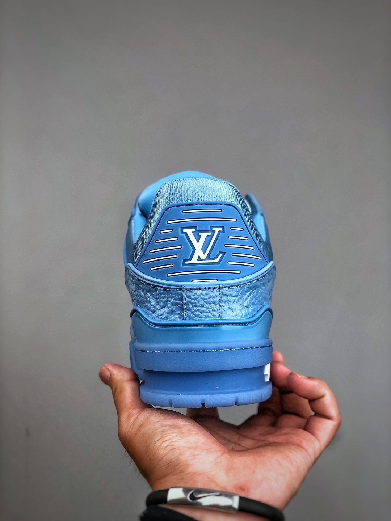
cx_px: 196
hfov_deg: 25.7
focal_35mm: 57
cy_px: 260
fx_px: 858
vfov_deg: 33.8
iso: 40
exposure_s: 1/100
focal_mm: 6.6
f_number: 2.8
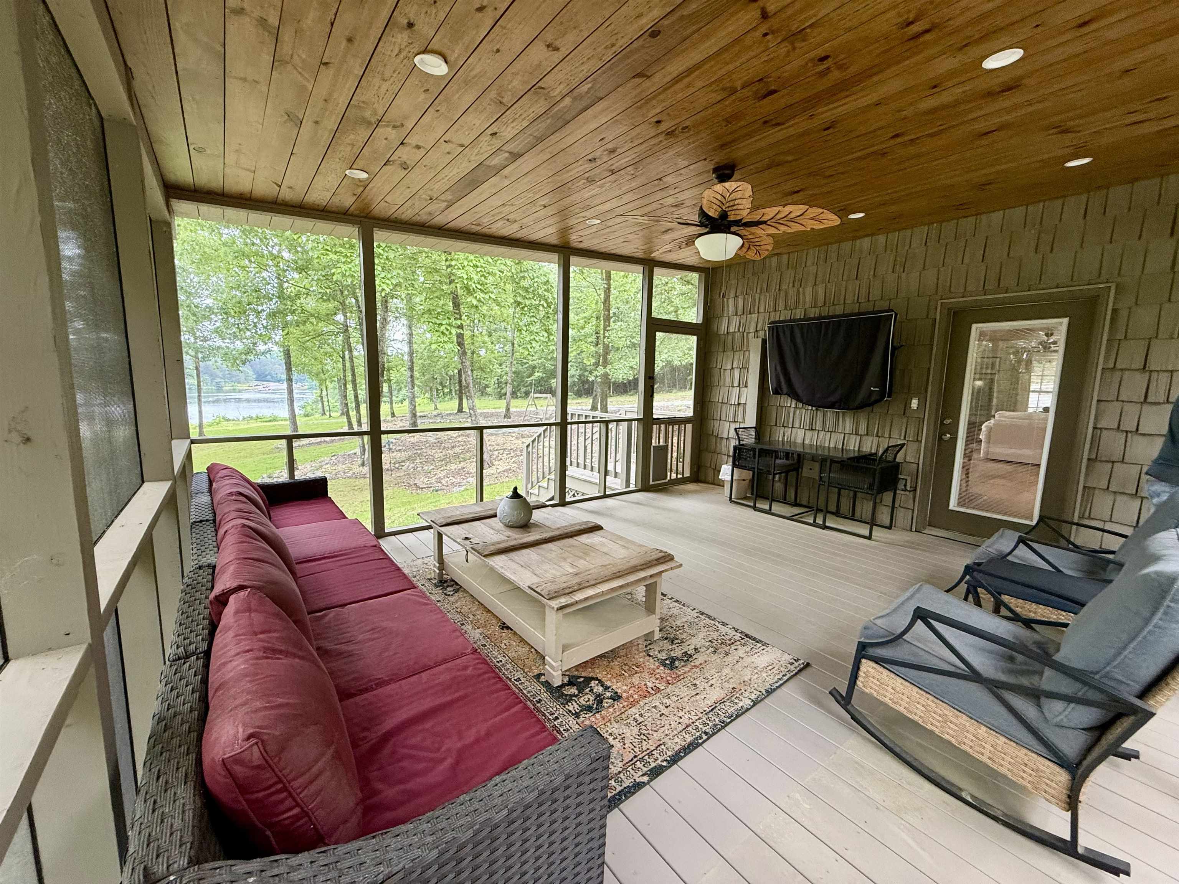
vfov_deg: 85.7
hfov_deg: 102.1
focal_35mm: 14
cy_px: 442
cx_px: 590
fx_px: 477
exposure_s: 1/99
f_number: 2.2
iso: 200
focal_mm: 2.22
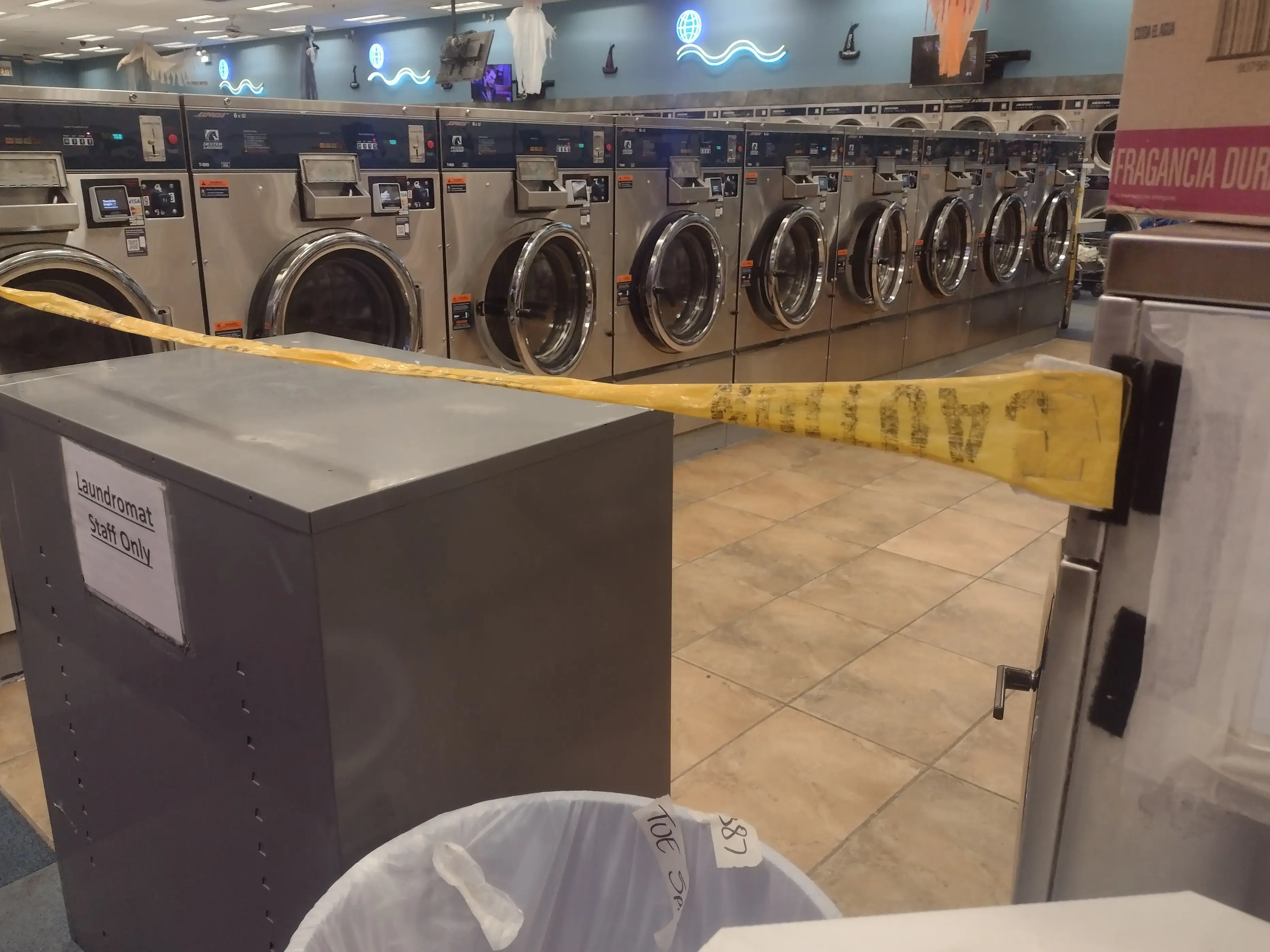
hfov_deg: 61.6
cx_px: 611
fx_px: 1064
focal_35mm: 29
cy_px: 468
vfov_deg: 48.2
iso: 271
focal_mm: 4.71
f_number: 1.7
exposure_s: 1/40
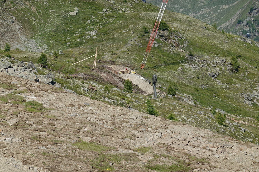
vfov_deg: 6.9
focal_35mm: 200
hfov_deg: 10.3
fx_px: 1439
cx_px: 130
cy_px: 86
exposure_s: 1/640
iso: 125
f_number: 5.6
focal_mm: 72
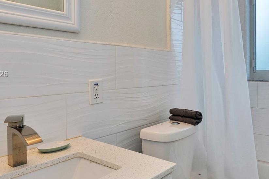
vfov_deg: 42.2
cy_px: 75
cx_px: 167
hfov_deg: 59.6
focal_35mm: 31
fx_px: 232
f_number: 8
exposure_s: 1/40
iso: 500
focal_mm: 16
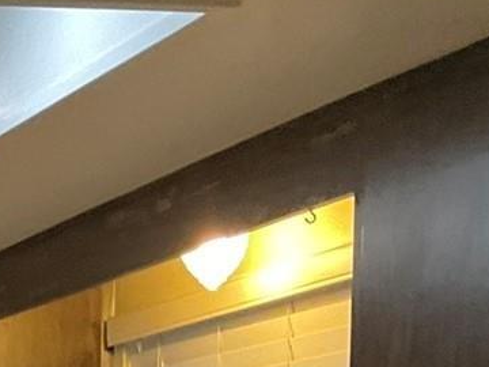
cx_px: -512
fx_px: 1822
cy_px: 693
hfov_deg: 13.1
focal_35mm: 129
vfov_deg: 10.7
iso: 160
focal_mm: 3
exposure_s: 1/60
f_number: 1.8
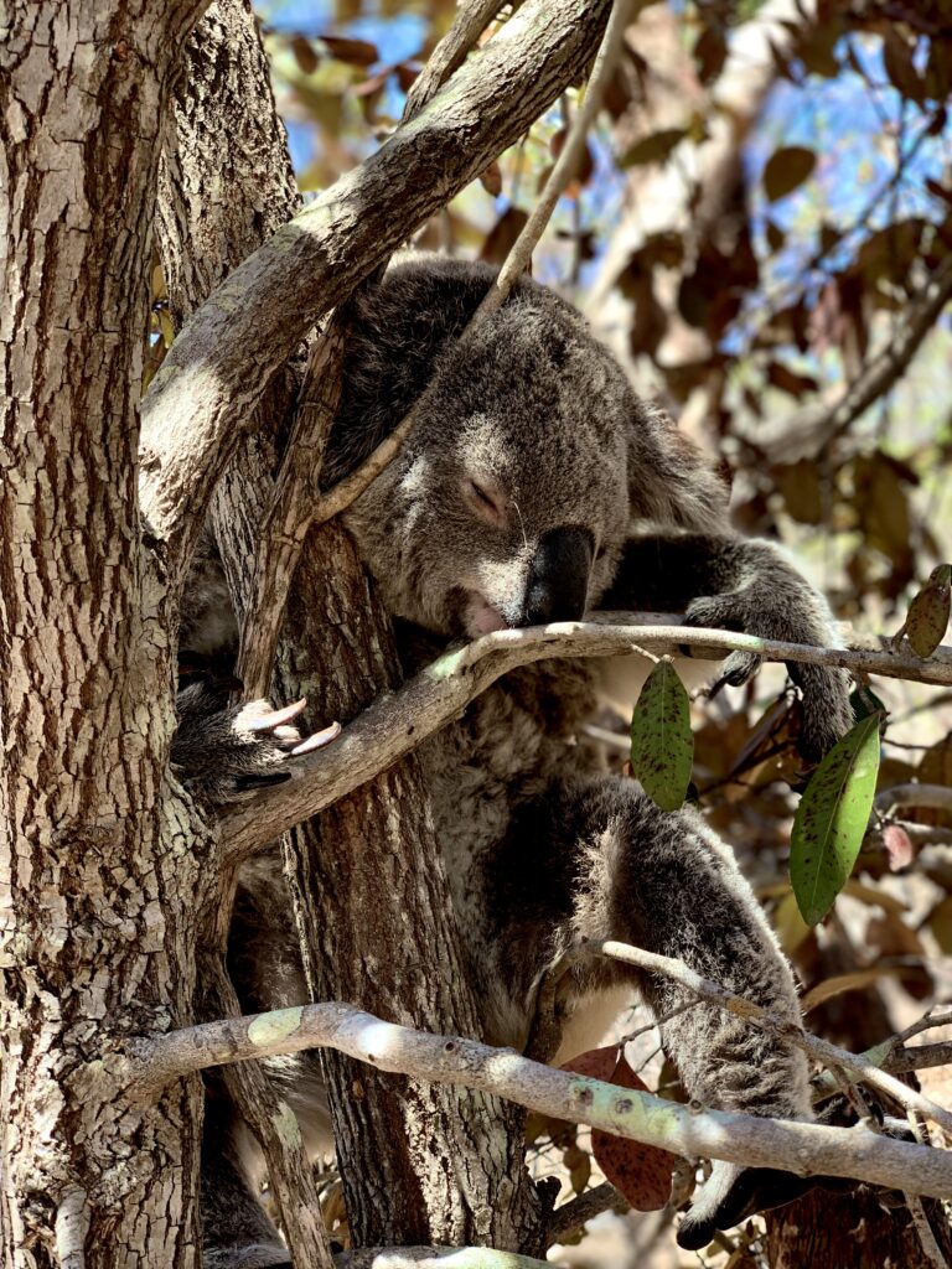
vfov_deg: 36.8
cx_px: 476
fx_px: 1907
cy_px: 634
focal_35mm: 52
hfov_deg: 28.0
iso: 32
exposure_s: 1/122
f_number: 2.4
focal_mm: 6
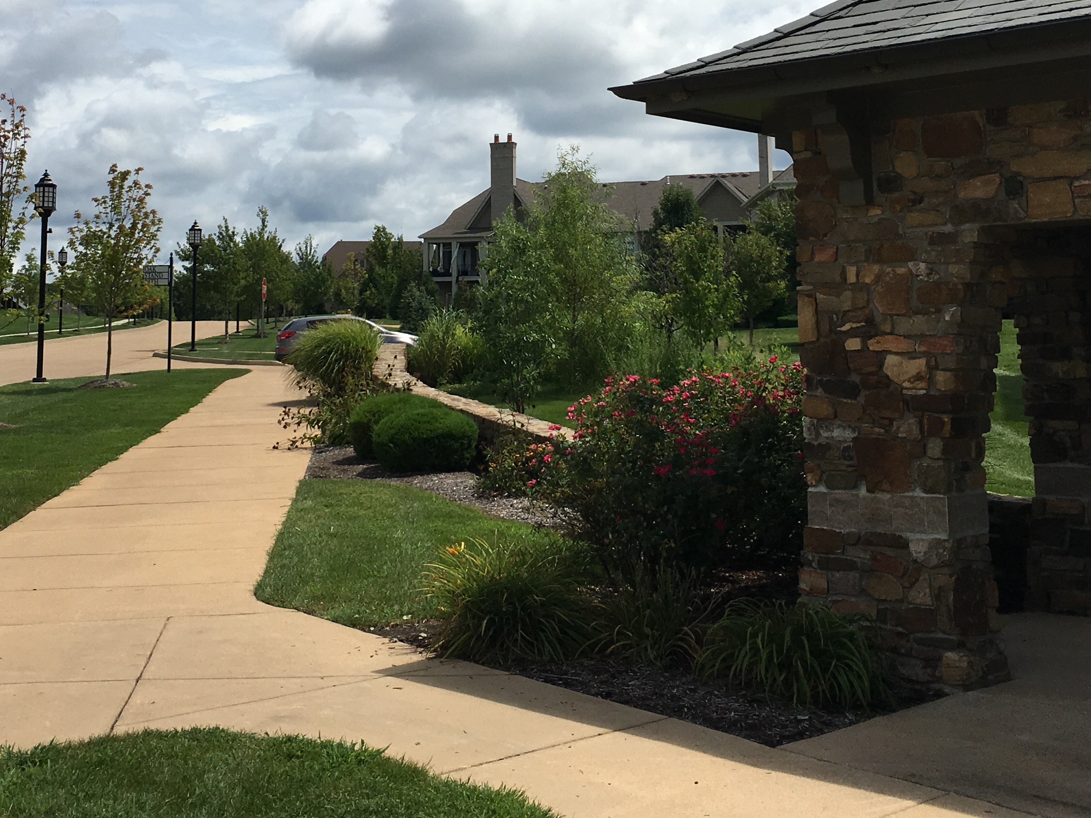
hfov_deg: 36.8
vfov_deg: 27.4
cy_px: 152
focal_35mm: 52
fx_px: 1639
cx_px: 507
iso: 25
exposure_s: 1/3205
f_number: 2.2
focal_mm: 4.15
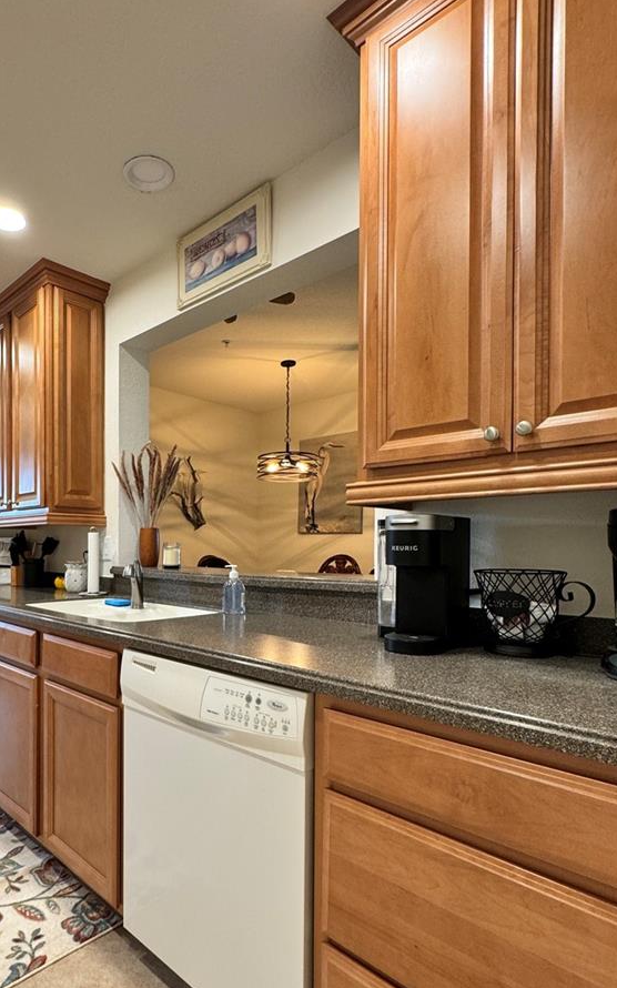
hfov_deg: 58.1
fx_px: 538
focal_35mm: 20
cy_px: 555
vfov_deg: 84.7
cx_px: 196
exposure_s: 1/60
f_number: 2.2
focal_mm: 2.22
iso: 200
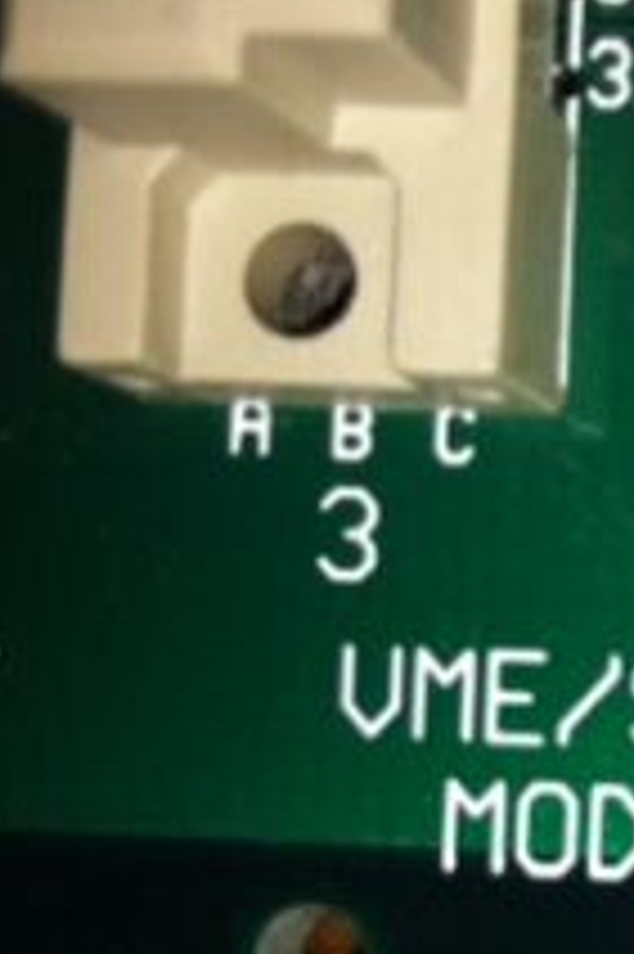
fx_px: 2725
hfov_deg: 12.0
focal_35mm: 103
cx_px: 1196
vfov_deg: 19.5
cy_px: 837
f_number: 2.8
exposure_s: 1/295
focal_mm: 3.85
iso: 80
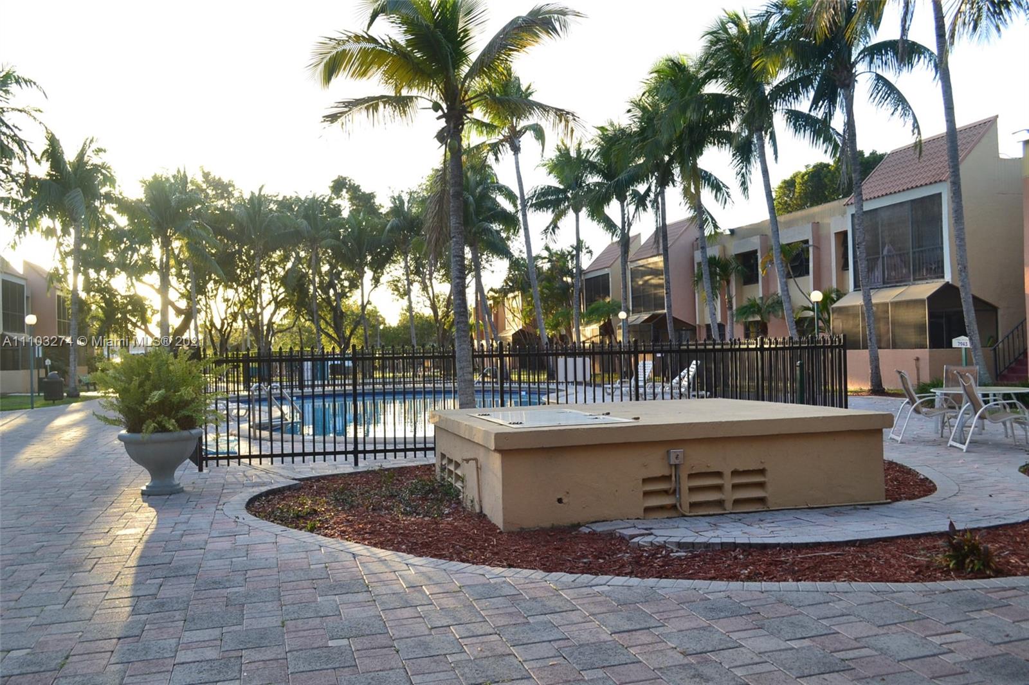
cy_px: 342
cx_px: 514
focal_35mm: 33
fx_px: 943
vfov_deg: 40.0
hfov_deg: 57.2
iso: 400
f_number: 9
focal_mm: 22
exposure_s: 1/125
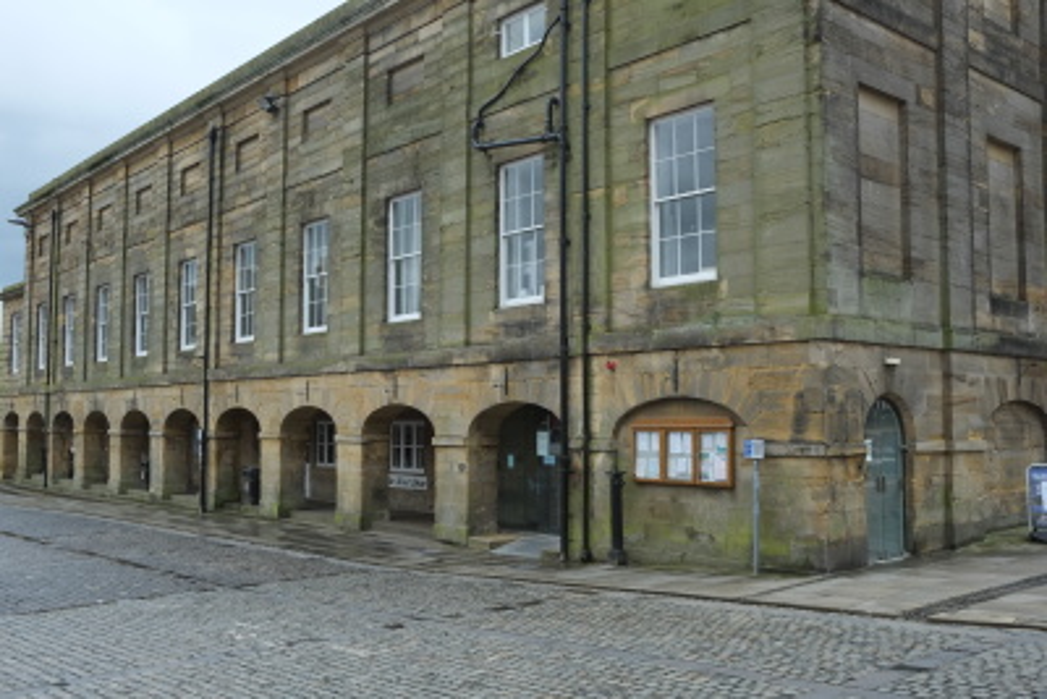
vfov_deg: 37.9
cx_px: 524
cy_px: 350
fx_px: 1018
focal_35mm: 35
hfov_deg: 54.4
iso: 400
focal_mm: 23
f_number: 5.6
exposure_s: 1/420
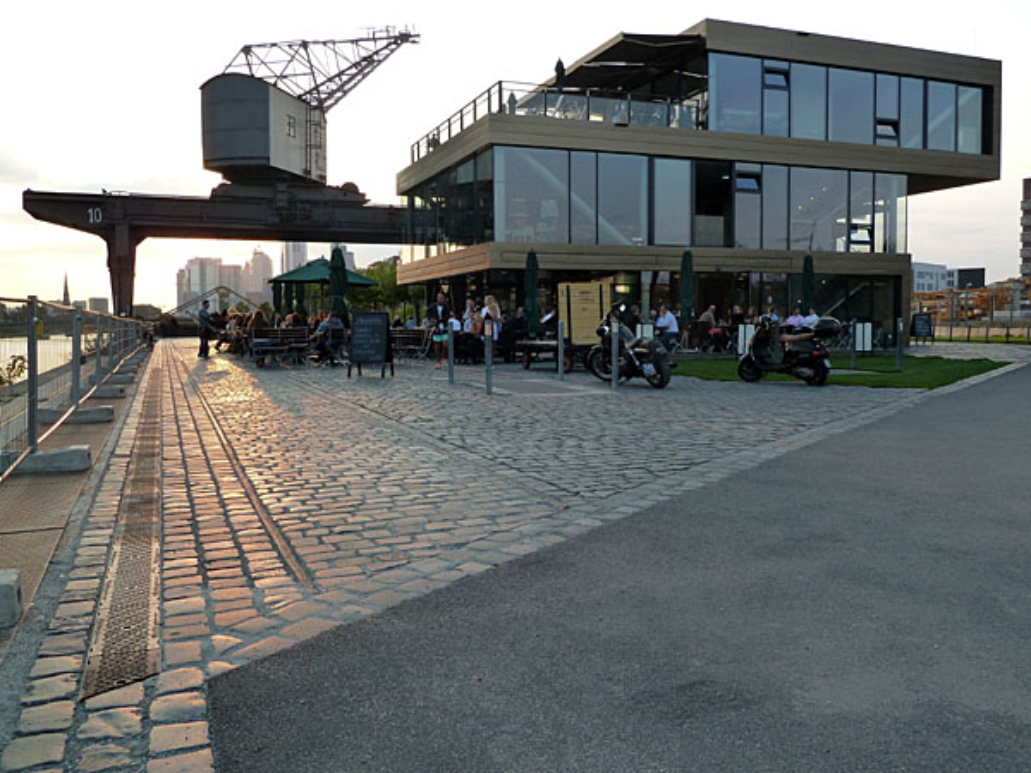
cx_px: 516
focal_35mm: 30
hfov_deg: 60.0
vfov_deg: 46.8
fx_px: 894
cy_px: 386
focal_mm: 5
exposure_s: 1/125
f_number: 4
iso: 125
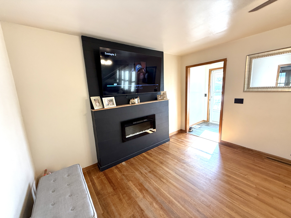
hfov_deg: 102.1
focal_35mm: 14
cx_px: 146
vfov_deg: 85.7
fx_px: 118
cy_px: 109
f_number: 2.2
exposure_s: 1/120
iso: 200
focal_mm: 2.22
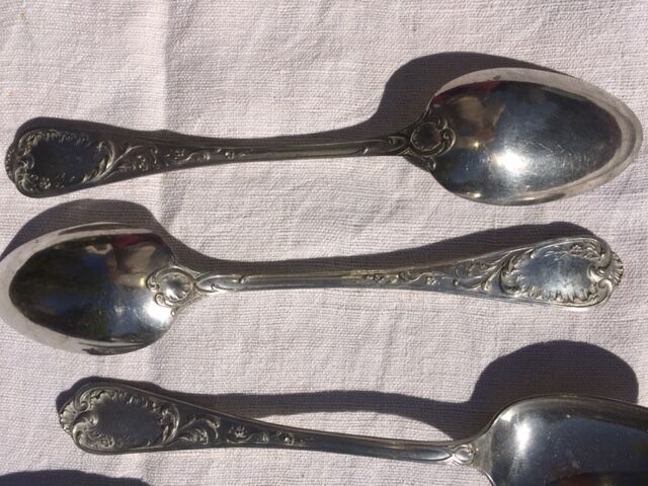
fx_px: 543
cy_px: 243
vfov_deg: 48.2
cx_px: 324
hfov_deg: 61.7
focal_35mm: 29
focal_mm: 4.15
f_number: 2.2
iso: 32
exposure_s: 1/7937
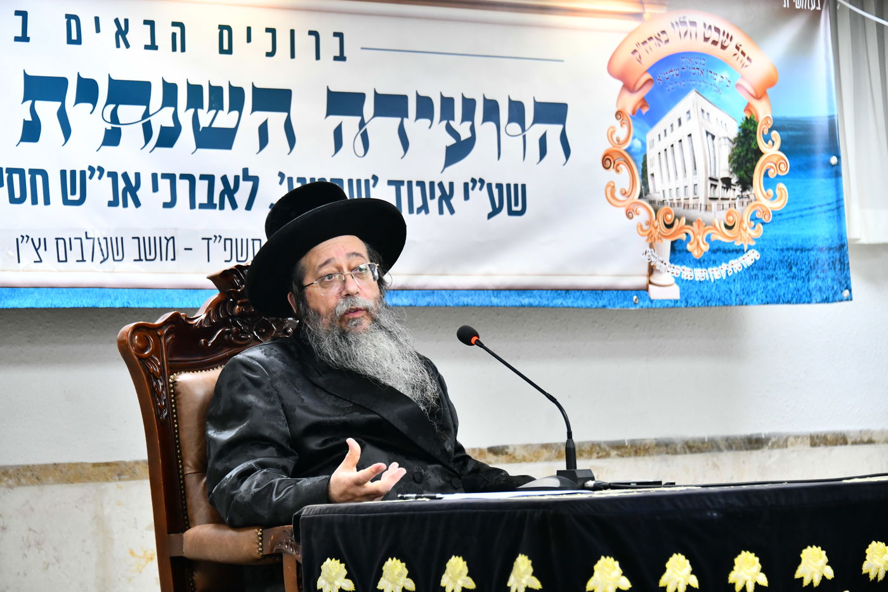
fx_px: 3083
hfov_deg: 16.4
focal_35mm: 125
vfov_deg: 11.0
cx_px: 444
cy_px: 296
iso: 2000
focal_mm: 125
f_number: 5.6
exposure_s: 1/100
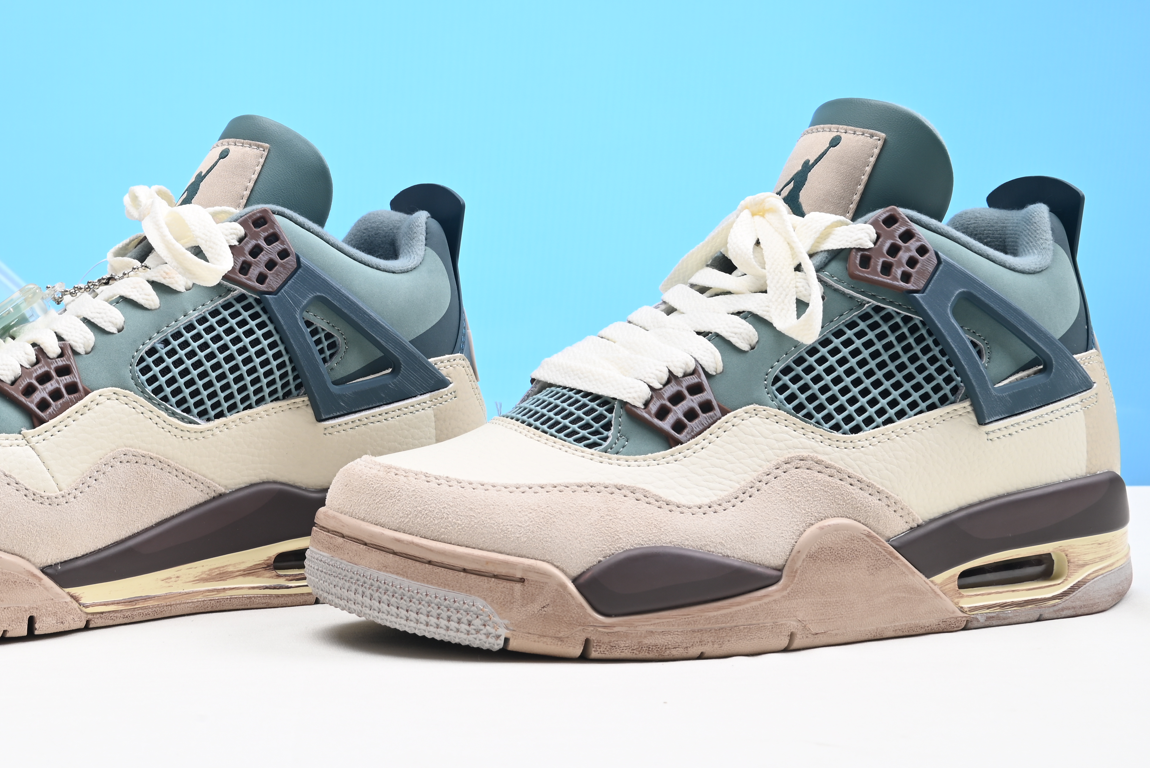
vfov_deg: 21.4
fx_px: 2013
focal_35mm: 63
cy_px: 200
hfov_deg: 31.4
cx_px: 315
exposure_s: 1/2
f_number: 16
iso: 100
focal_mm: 41
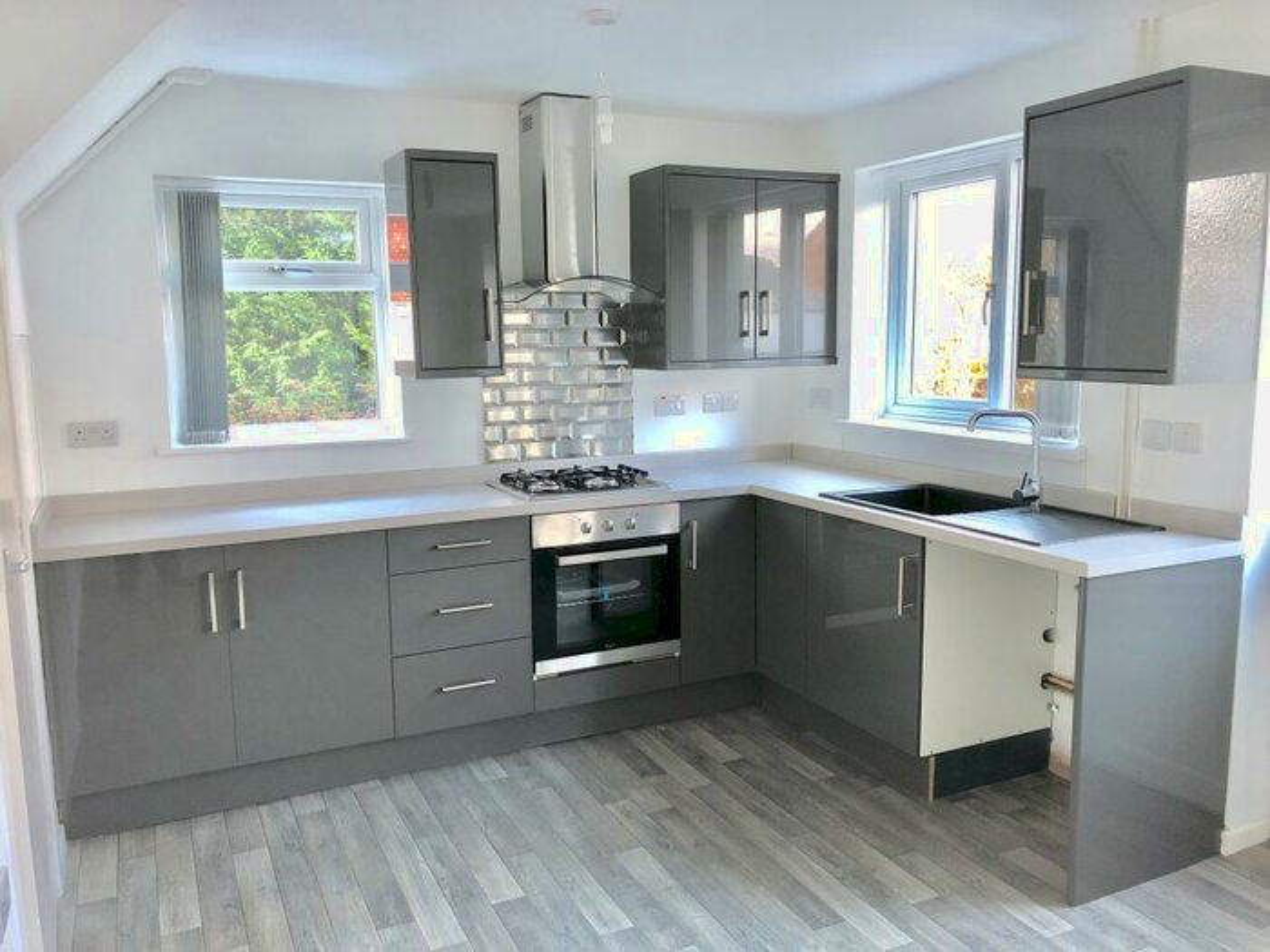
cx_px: 635
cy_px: 476
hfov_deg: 63.4
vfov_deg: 49.7
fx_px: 1027
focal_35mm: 28
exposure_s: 1/17
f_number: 1.8
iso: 64
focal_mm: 3.99
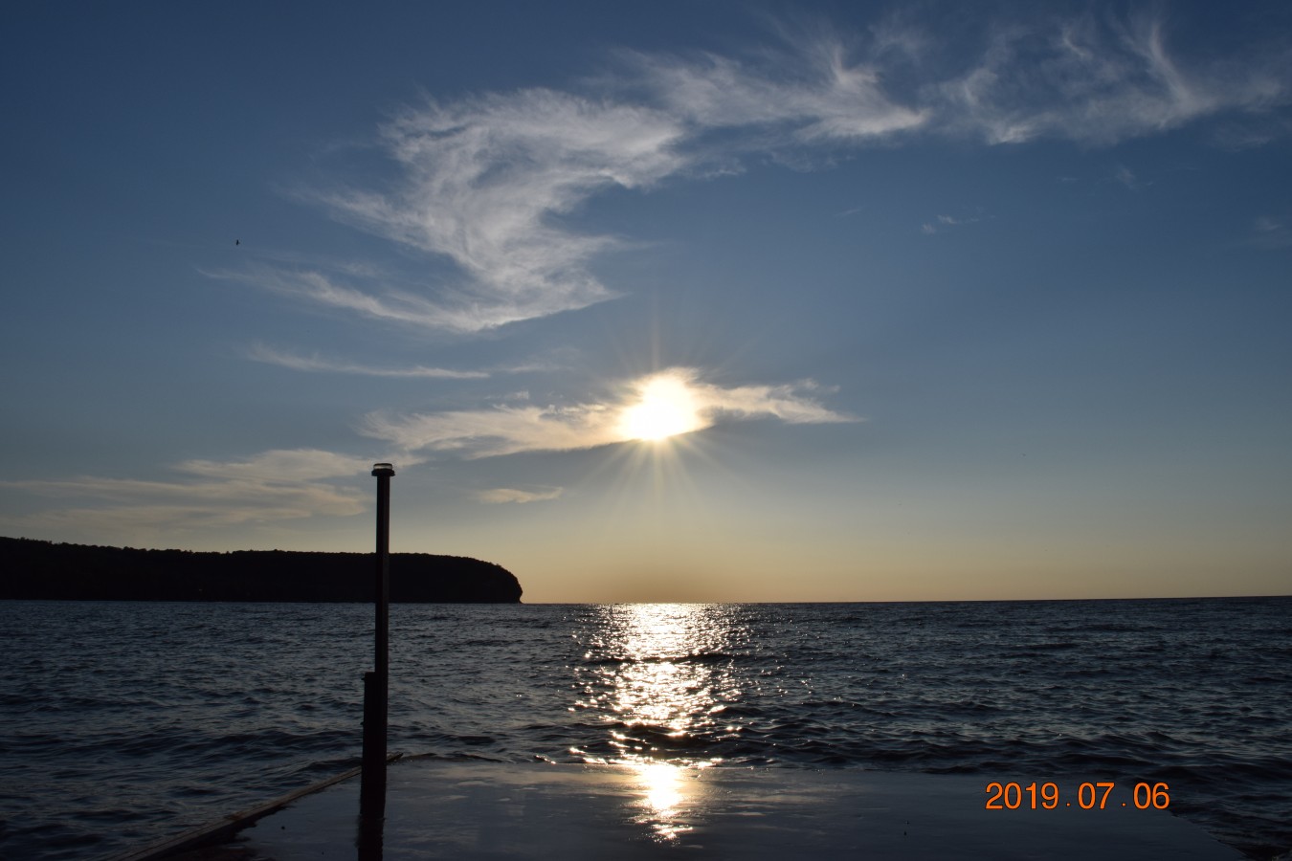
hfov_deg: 67.4
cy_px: 430
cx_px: 646
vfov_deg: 47.9
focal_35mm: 27
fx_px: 969
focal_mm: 18
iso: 200
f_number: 16
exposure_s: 1/800
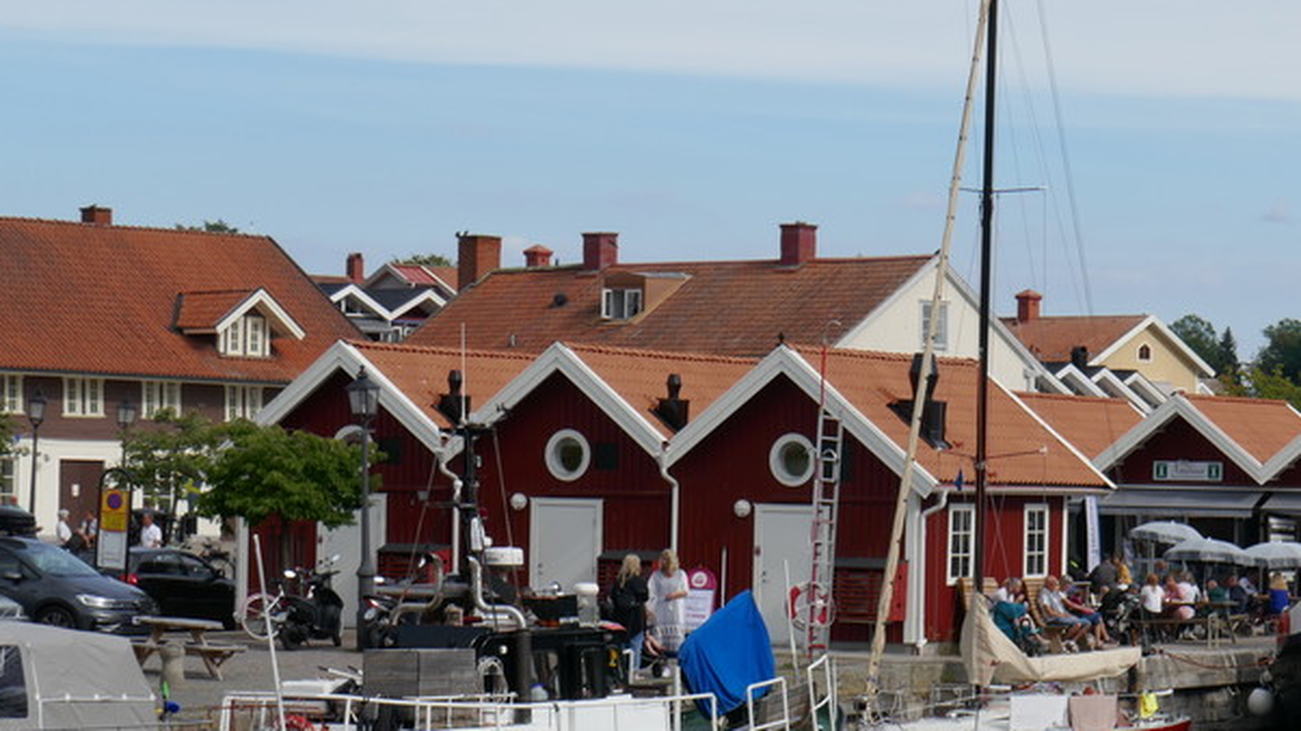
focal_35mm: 122
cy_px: 526
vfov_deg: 9.9
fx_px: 4207
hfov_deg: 17.5
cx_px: 1007
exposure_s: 1/400
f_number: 7.1
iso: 125
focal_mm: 26.7
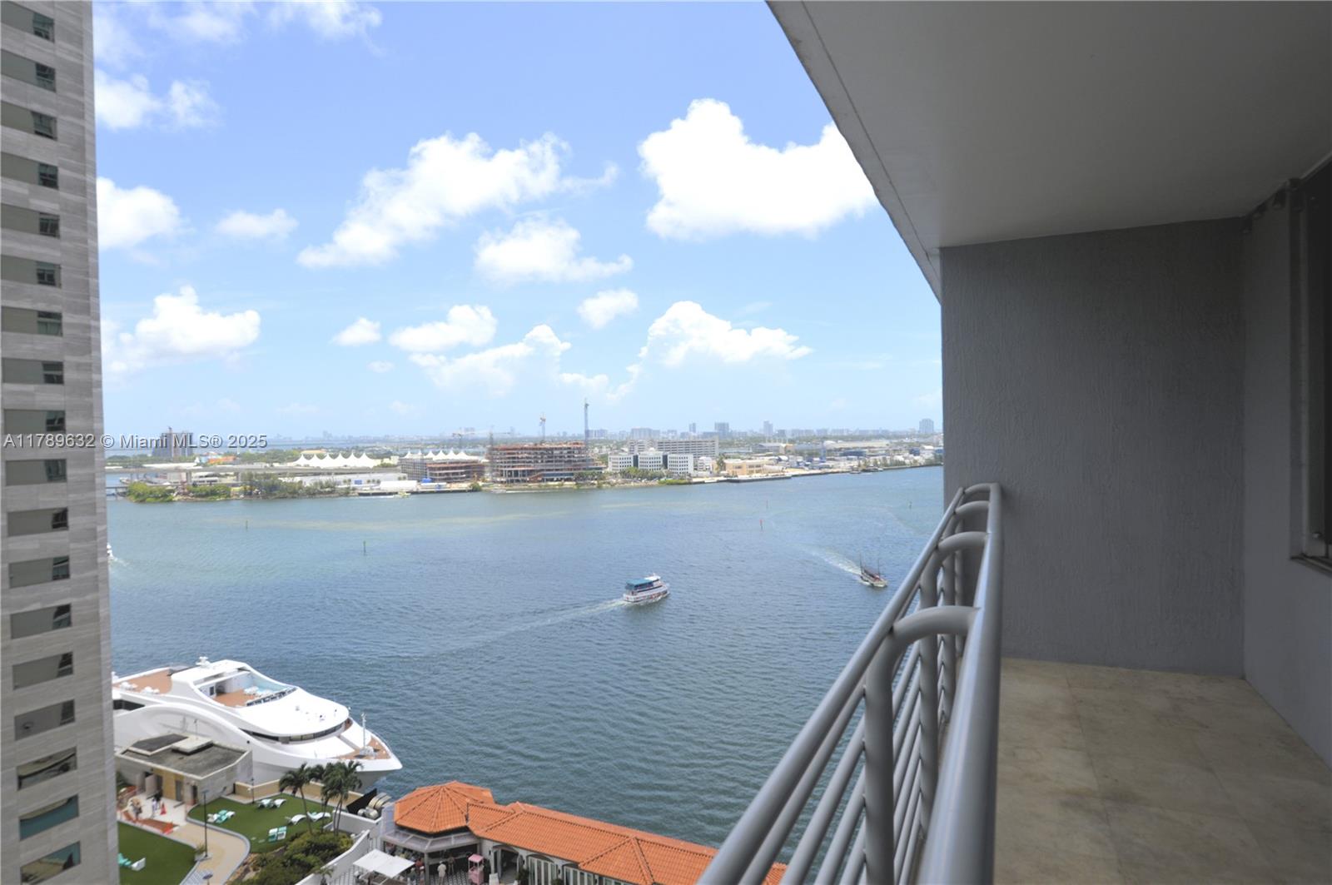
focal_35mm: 20
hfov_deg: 85.5
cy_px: 442
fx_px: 721
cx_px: 666
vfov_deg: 63.1
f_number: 8
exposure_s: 1/250
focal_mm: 13
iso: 100
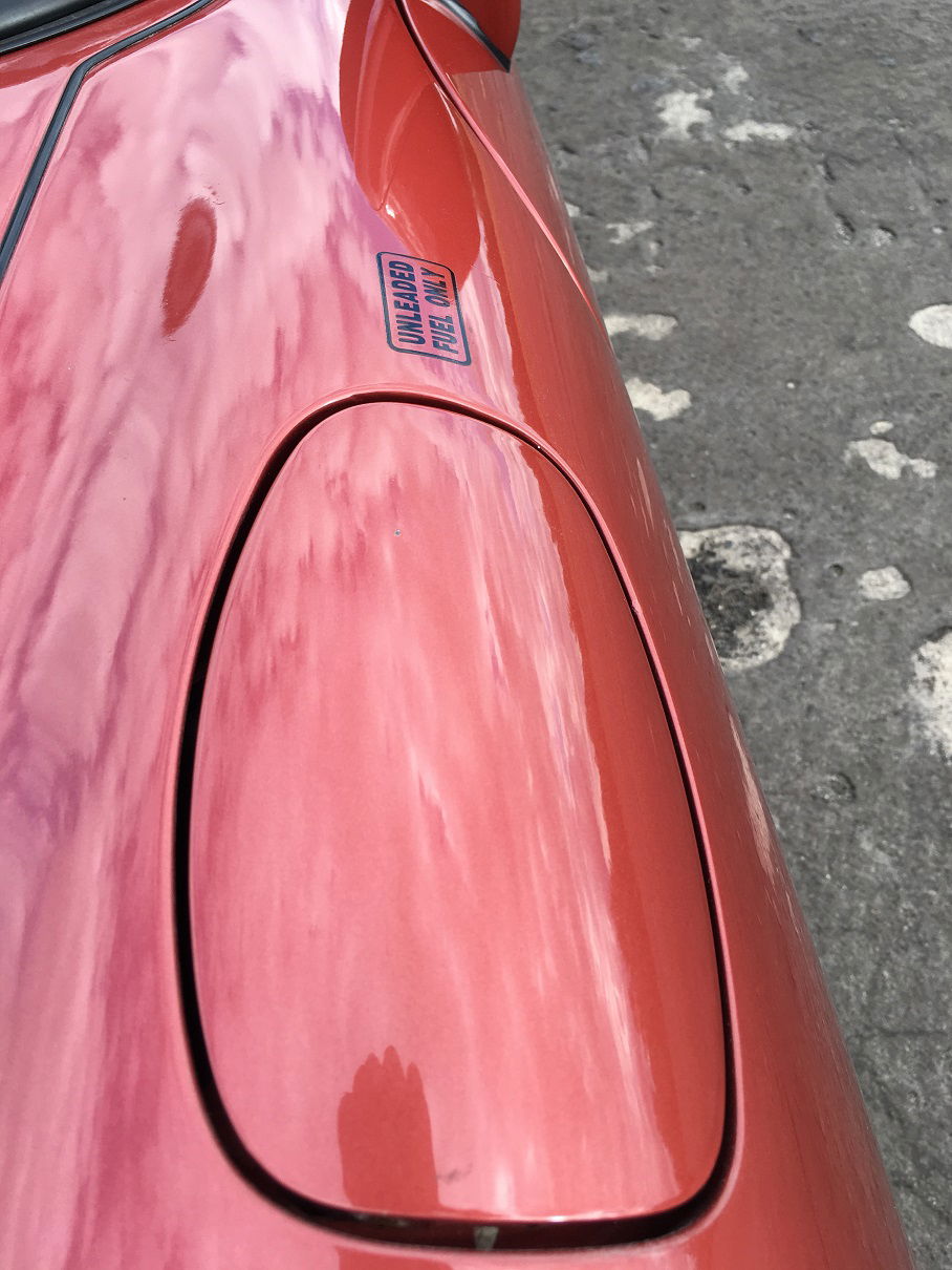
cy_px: 635
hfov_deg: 48.2
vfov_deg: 61.6
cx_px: 476
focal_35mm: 29
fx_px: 1063
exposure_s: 1/242
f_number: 2.2
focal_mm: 4.15
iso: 25
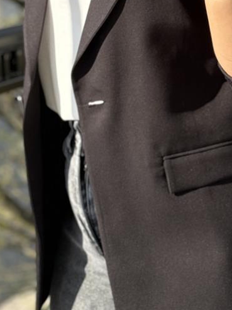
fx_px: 1162
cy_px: 19
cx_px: 168
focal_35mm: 130
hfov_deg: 11.4
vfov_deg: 15.0
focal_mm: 6.86
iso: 64
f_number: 1.78
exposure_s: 1/582
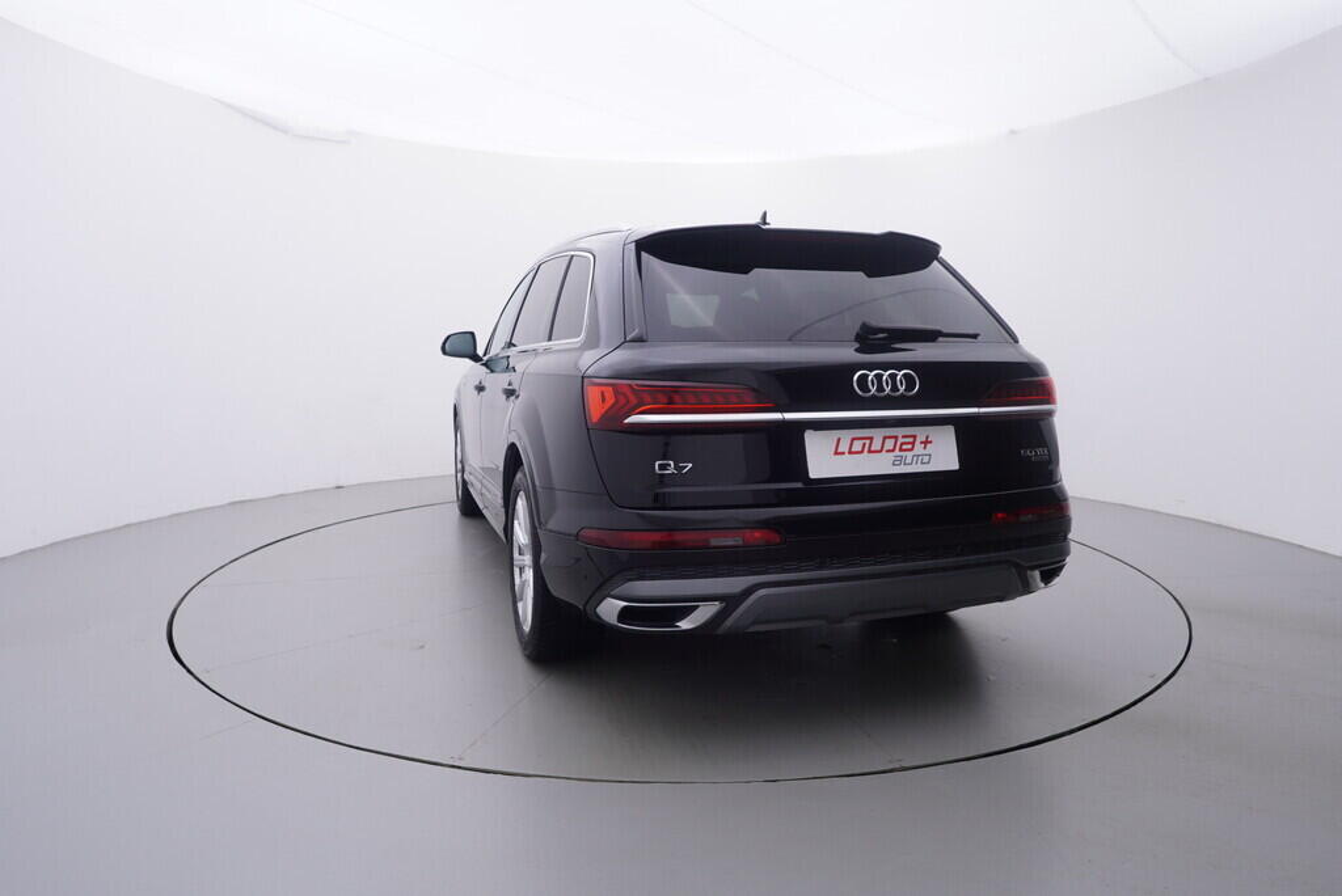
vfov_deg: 56.2
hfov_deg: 77.3
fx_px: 839
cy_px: 448
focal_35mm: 22
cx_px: 671
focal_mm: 15
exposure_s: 1/80
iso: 200
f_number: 5
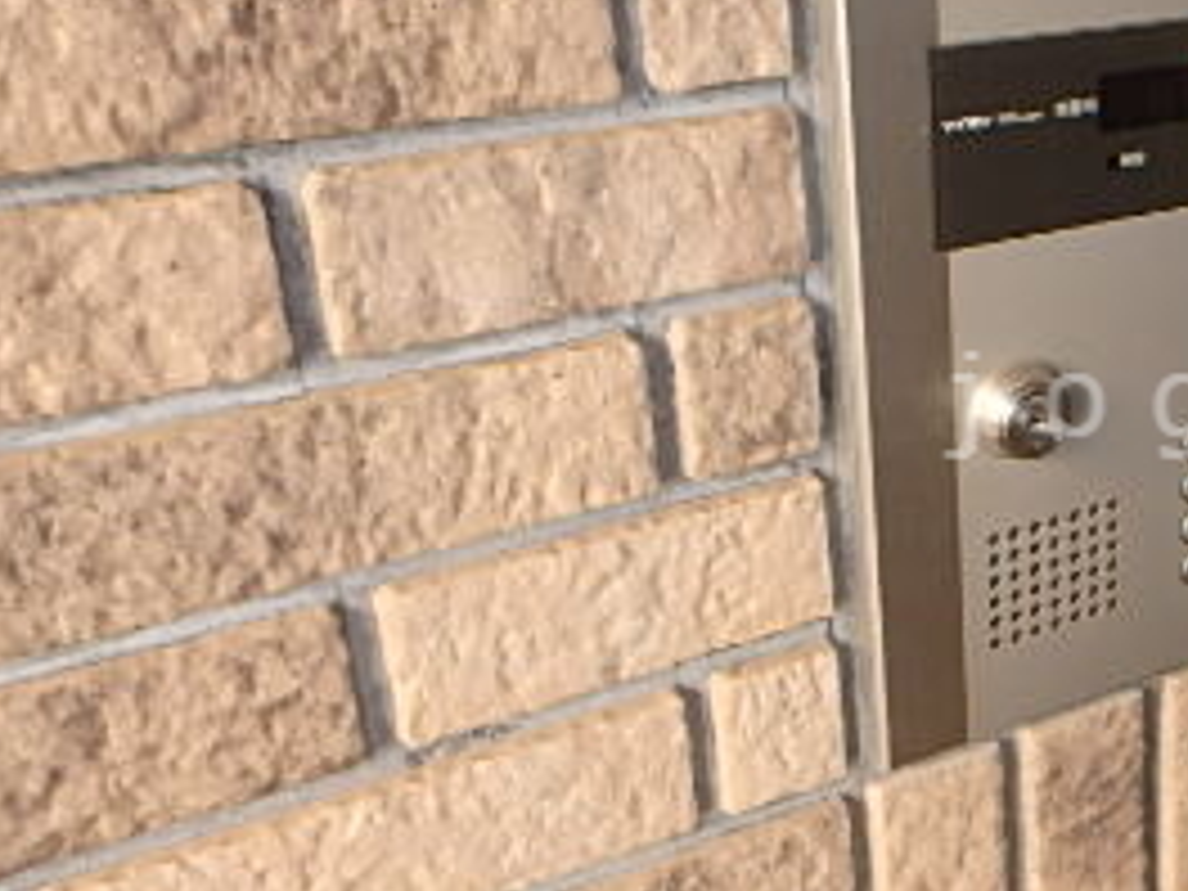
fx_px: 1750
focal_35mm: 51
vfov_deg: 28.5
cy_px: 405
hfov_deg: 33.5
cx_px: 1251
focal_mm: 3.7
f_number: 3.5
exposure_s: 1/30
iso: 200
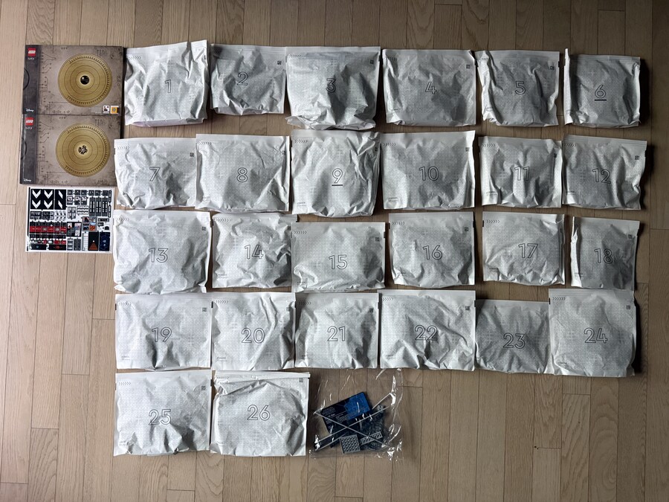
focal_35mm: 24
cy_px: 251
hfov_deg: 71.6
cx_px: 334
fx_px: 464
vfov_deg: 56.8
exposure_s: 1/60
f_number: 1.78
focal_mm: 6.76
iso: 500
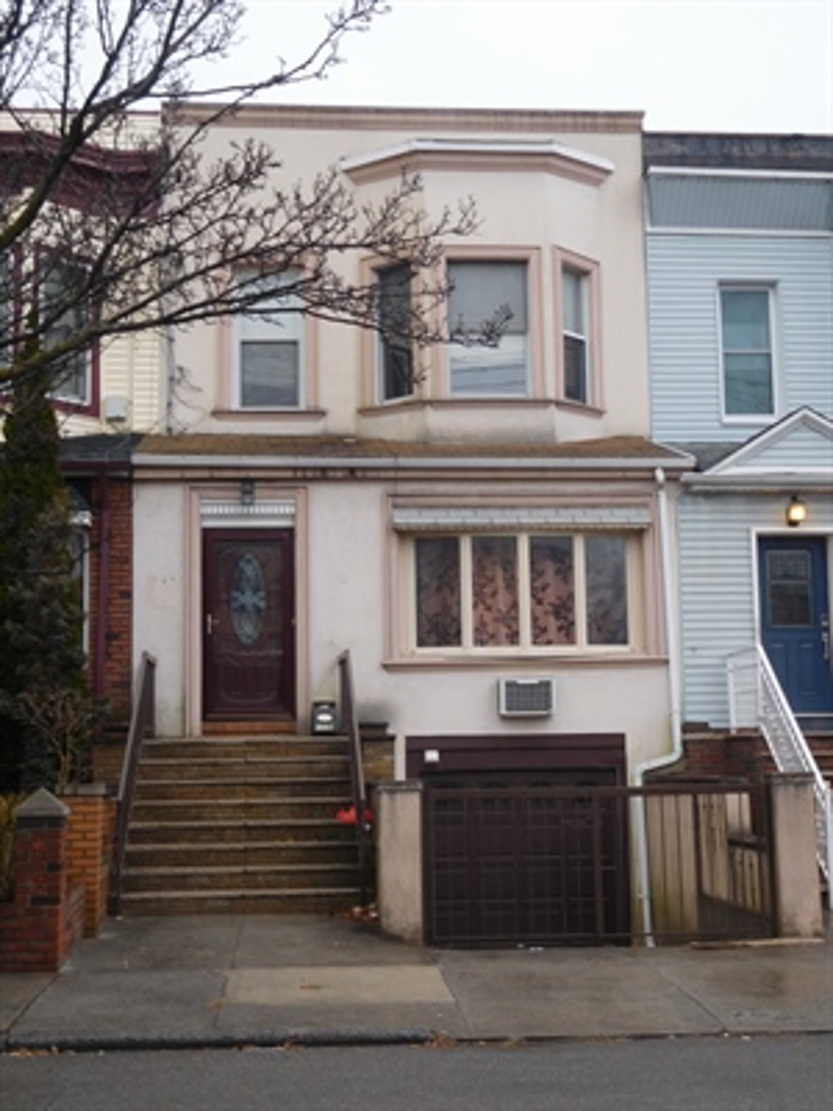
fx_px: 1604
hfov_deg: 29.1
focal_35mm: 50
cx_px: 416
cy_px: 556
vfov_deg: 38.2
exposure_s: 1/30
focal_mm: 8.9
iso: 125
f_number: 4.1
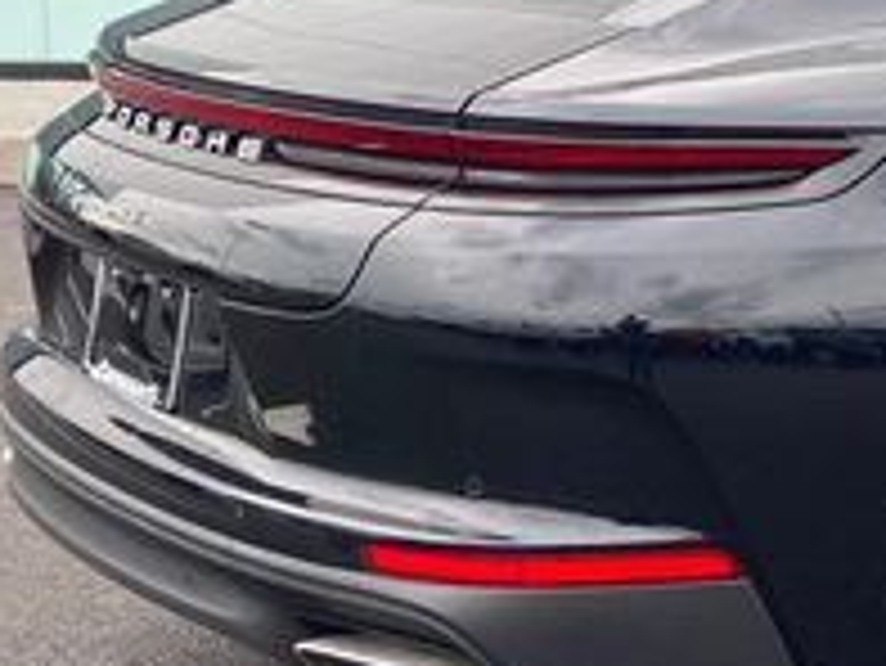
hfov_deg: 19.2
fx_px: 2331
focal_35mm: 91
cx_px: 1277
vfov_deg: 16.2
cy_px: 230
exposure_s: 1/242
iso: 20
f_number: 1.8
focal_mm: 3.99
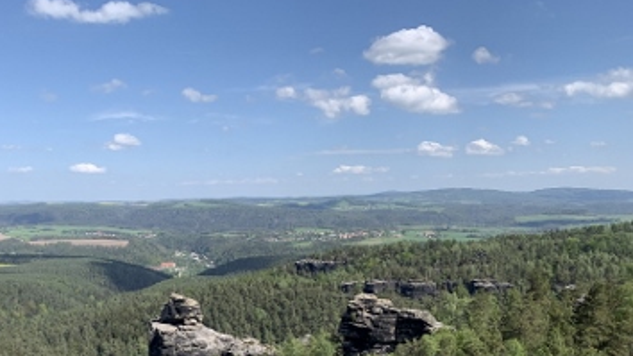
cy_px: 302
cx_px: 214
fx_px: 638
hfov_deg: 51.9
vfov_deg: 30.2
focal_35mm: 38
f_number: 1.8
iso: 25
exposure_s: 1/1916
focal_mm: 4.25
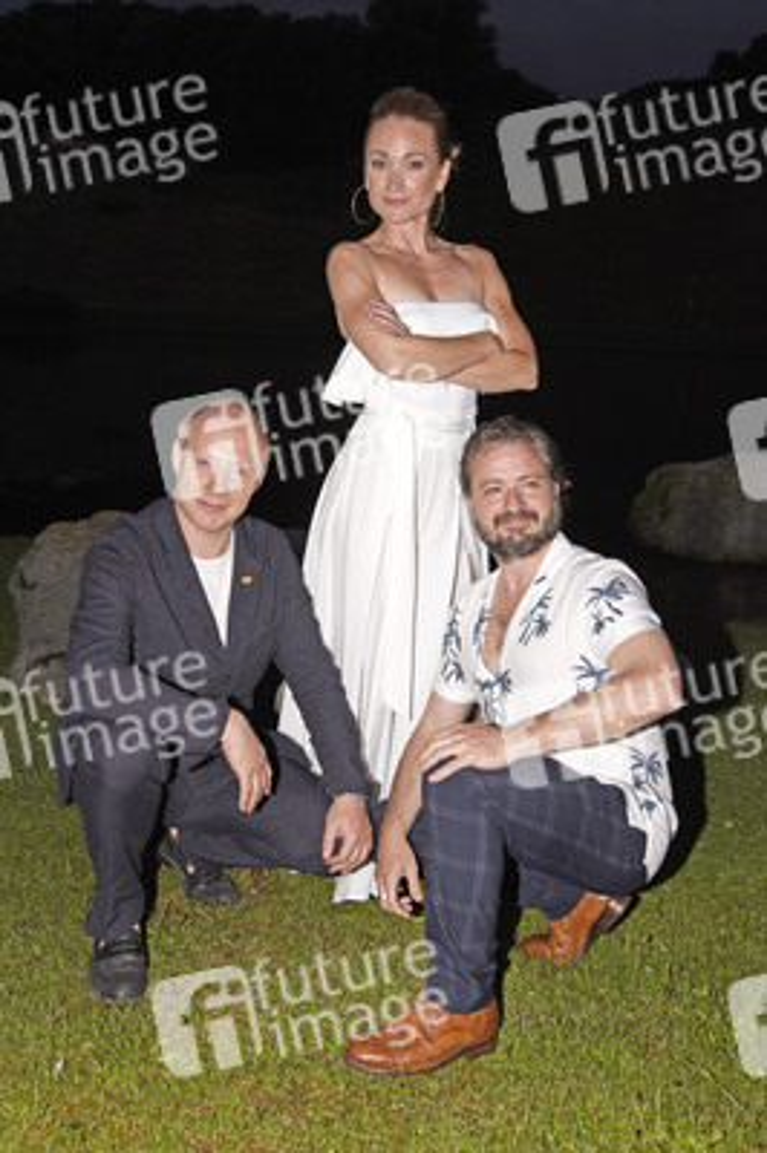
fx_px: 1088
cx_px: 384
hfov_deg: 38.8
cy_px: 576
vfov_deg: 55.8
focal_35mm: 34
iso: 640
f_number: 4.5
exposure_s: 1/160
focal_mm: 34
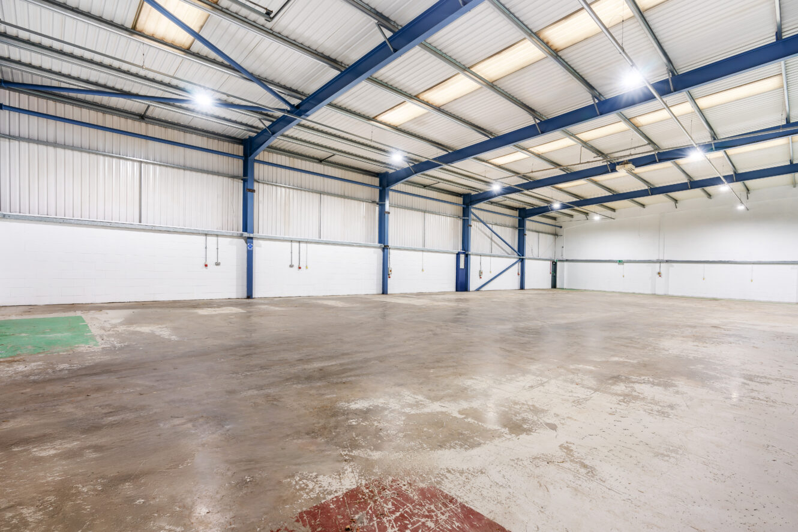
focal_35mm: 16
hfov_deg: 96.7
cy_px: 266
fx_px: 355
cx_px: 399
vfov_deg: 73.8
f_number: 8
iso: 100
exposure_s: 1/15
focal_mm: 16
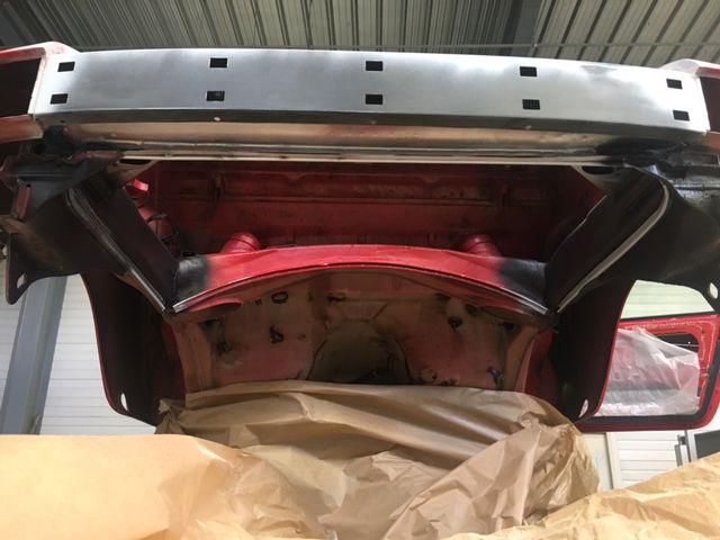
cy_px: 270
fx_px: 603
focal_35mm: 29
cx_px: 360
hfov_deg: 61.7
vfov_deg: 48.2
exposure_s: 1/33
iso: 160
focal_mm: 4.15
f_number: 2.2
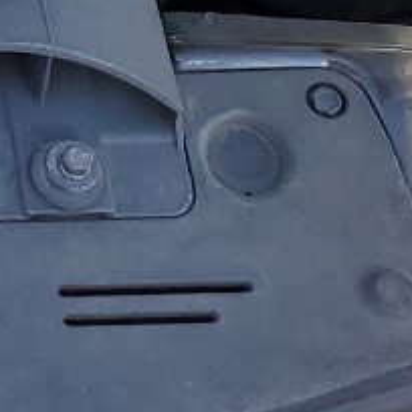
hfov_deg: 8.9
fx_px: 2424
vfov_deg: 9.1
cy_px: -426
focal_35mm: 180
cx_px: -551
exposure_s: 1/625
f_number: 1.5
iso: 50
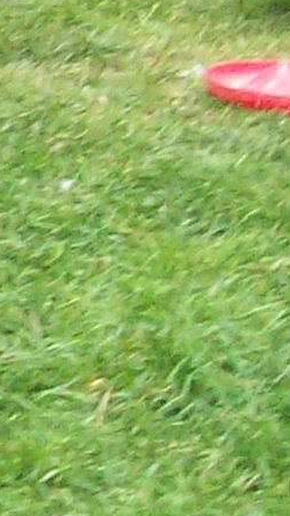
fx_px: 3435
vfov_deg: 8.6
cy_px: 138
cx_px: -615
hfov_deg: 4.6
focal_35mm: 251
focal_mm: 6
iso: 140
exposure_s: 1/100
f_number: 2.7
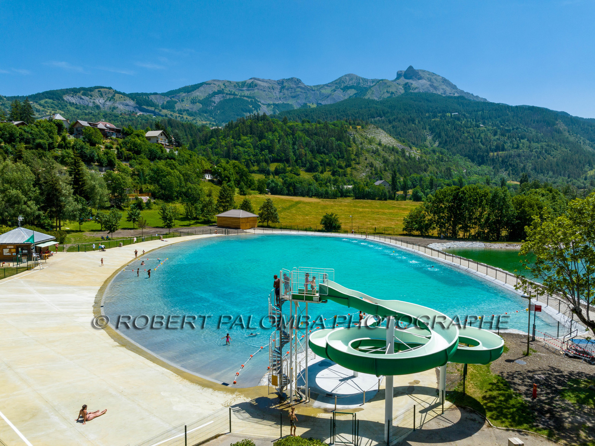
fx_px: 412
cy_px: 223
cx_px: 298
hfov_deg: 71.6
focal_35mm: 24
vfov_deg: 56.8
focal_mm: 12.3
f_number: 11
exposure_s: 1/160
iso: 100
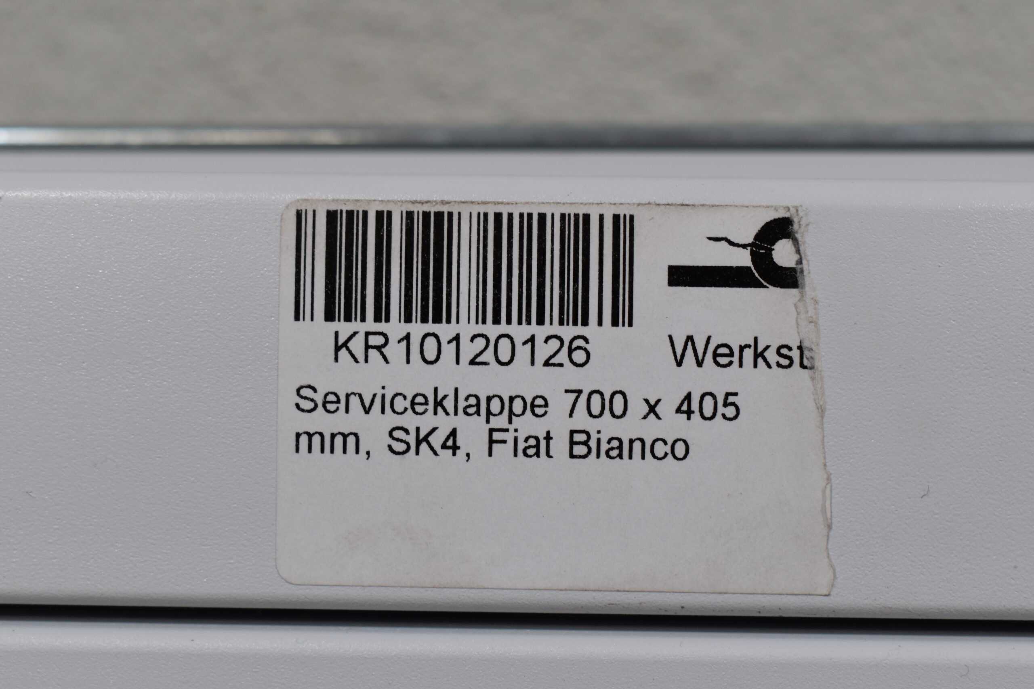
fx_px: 1723
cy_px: 344
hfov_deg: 33.4
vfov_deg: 22.6
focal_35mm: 60
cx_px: 517
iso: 250
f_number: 8
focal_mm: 40
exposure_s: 1/60
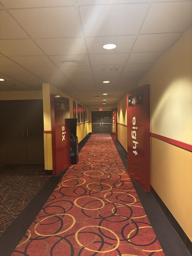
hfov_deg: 53.1
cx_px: 96
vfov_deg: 67.3
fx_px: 192
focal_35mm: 26
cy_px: 128
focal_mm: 5.96
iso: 640
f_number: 1.6
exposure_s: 1/40
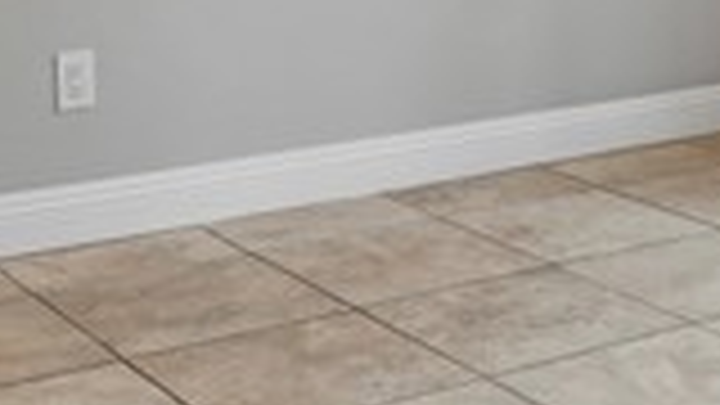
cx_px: 644
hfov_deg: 23.6
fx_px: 1680
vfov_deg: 12.8
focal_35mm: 88
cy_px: -250
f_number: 7.1
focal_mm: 14
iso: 400
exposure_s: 1/30
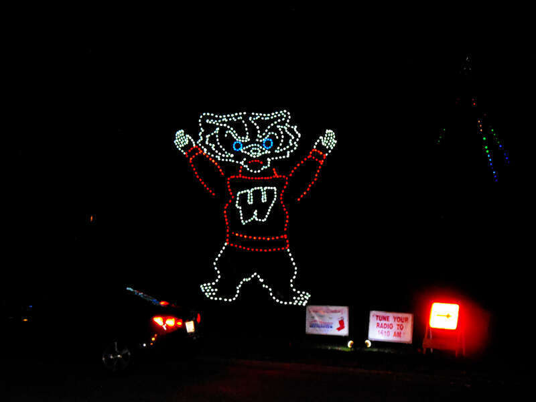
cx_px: 268
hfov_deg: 38.2
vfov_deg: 29.1
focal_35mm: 50
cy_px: 201
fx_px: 774
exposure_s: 1/60
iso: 1600
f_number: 4
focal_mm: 8.9
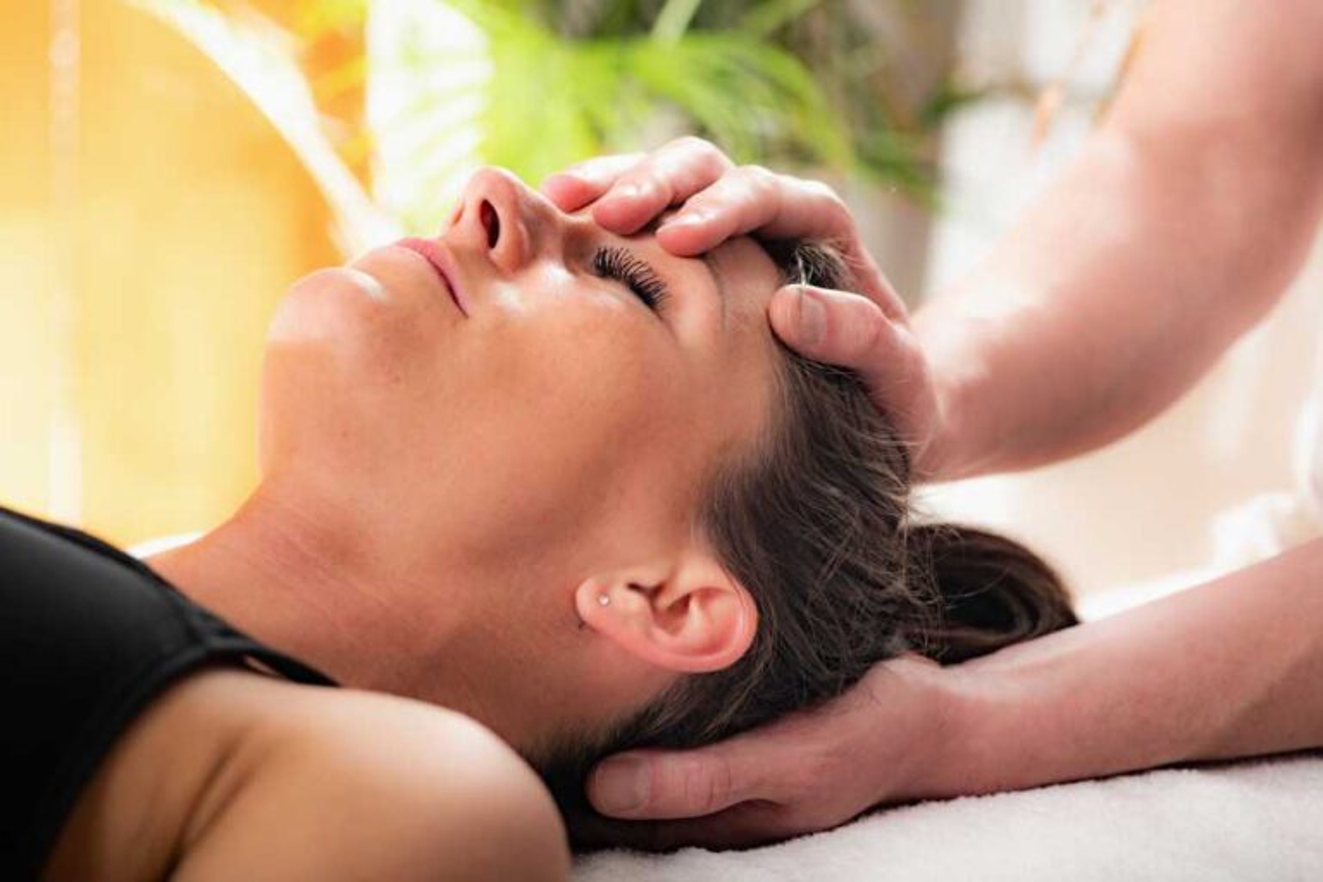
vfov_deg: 13.0
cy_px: 441
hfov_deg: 19.5
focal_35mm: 105
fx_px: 3858
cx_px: 662
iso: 64
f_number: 6.3
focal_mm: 105
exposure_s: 1/200
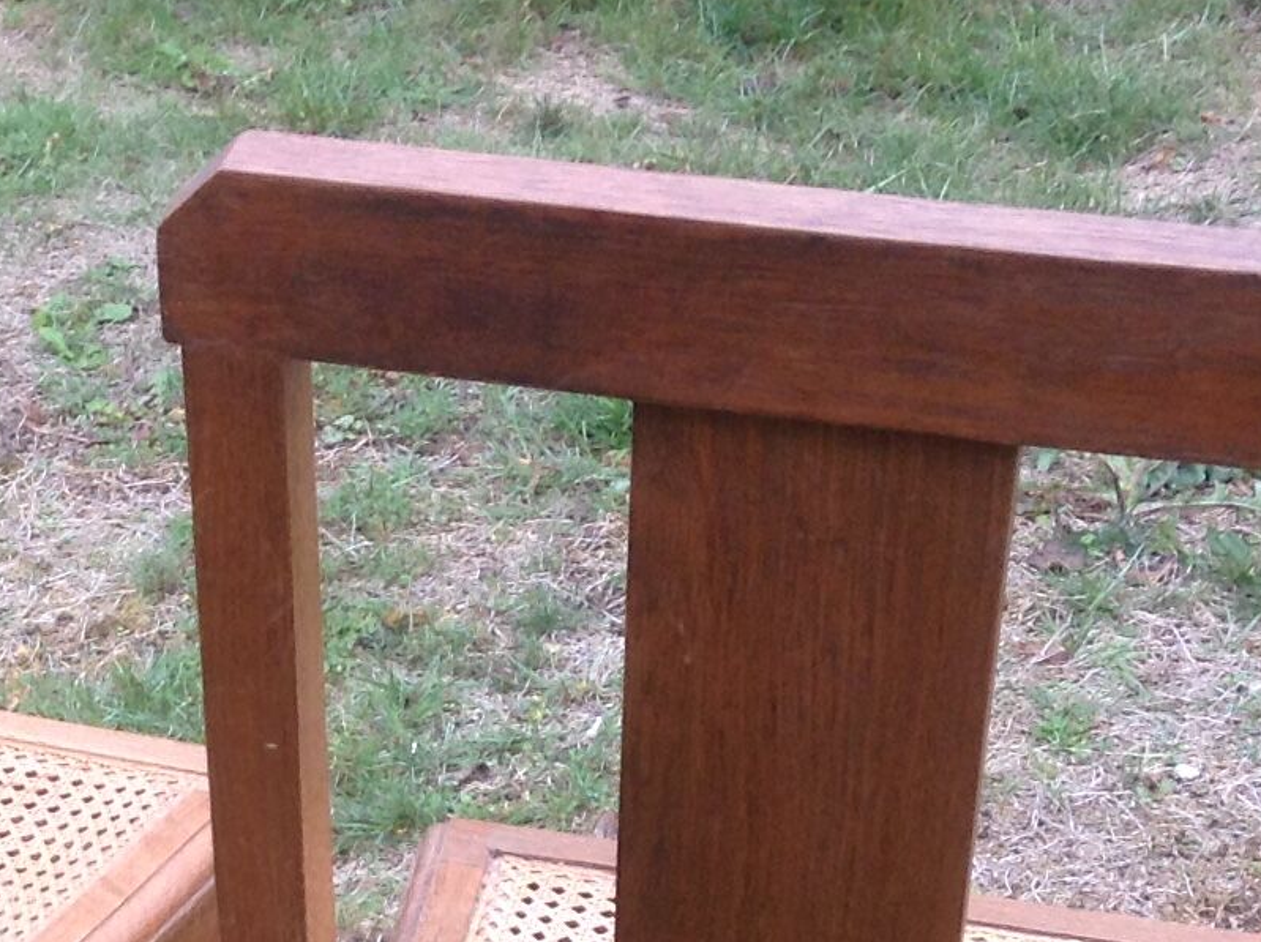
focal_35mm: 107
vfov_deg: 13.4
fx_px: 3893
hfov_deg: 18.2
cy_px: 1109
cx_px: 166
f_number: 2.4
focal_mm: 3.3
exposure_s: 1/60
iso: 32
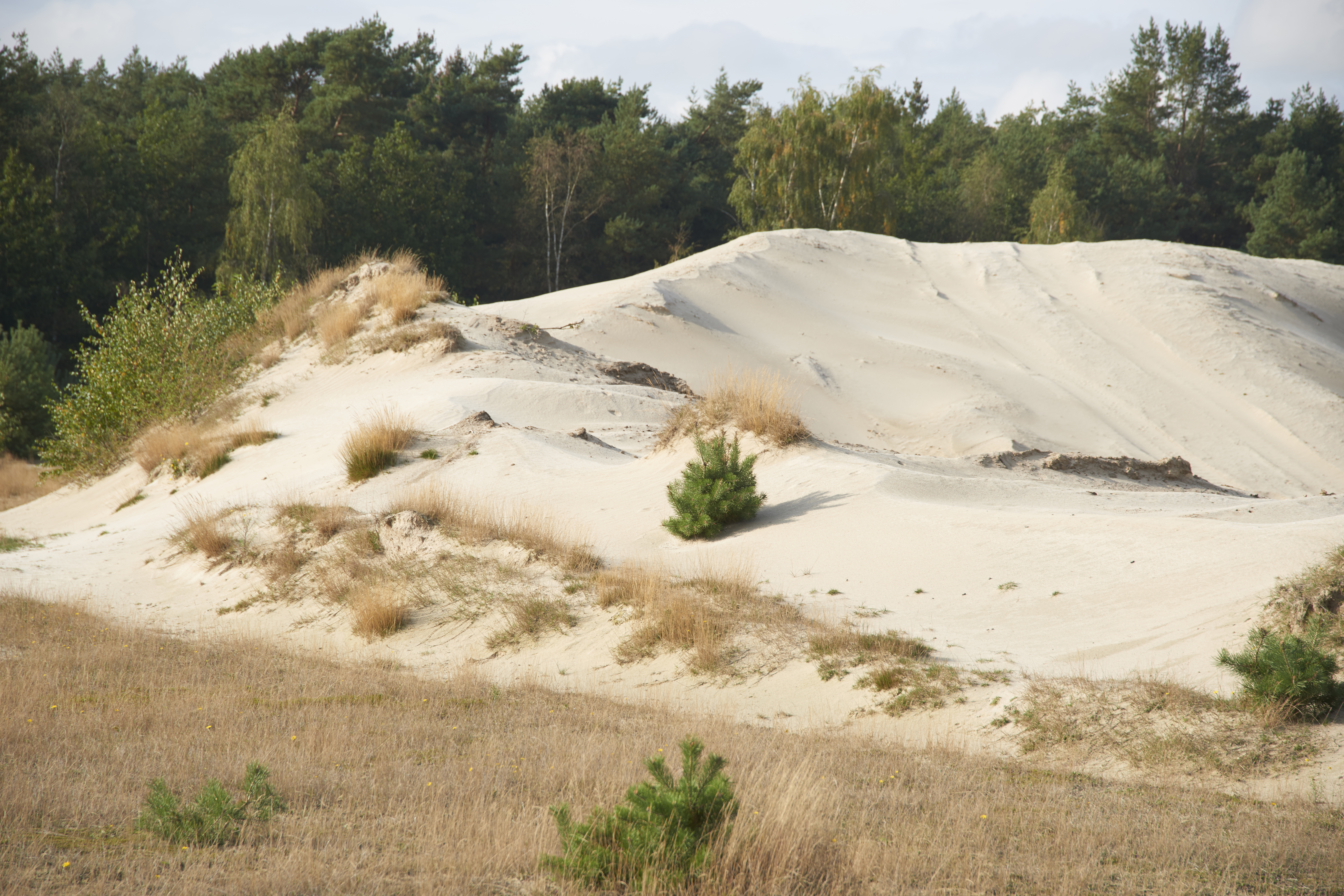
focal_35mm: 105
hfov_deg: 19.5
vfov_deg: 13.1
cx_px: 672
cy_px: 448
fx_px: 3921
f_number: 5.6
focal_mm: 105
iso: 100
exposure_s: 1/320
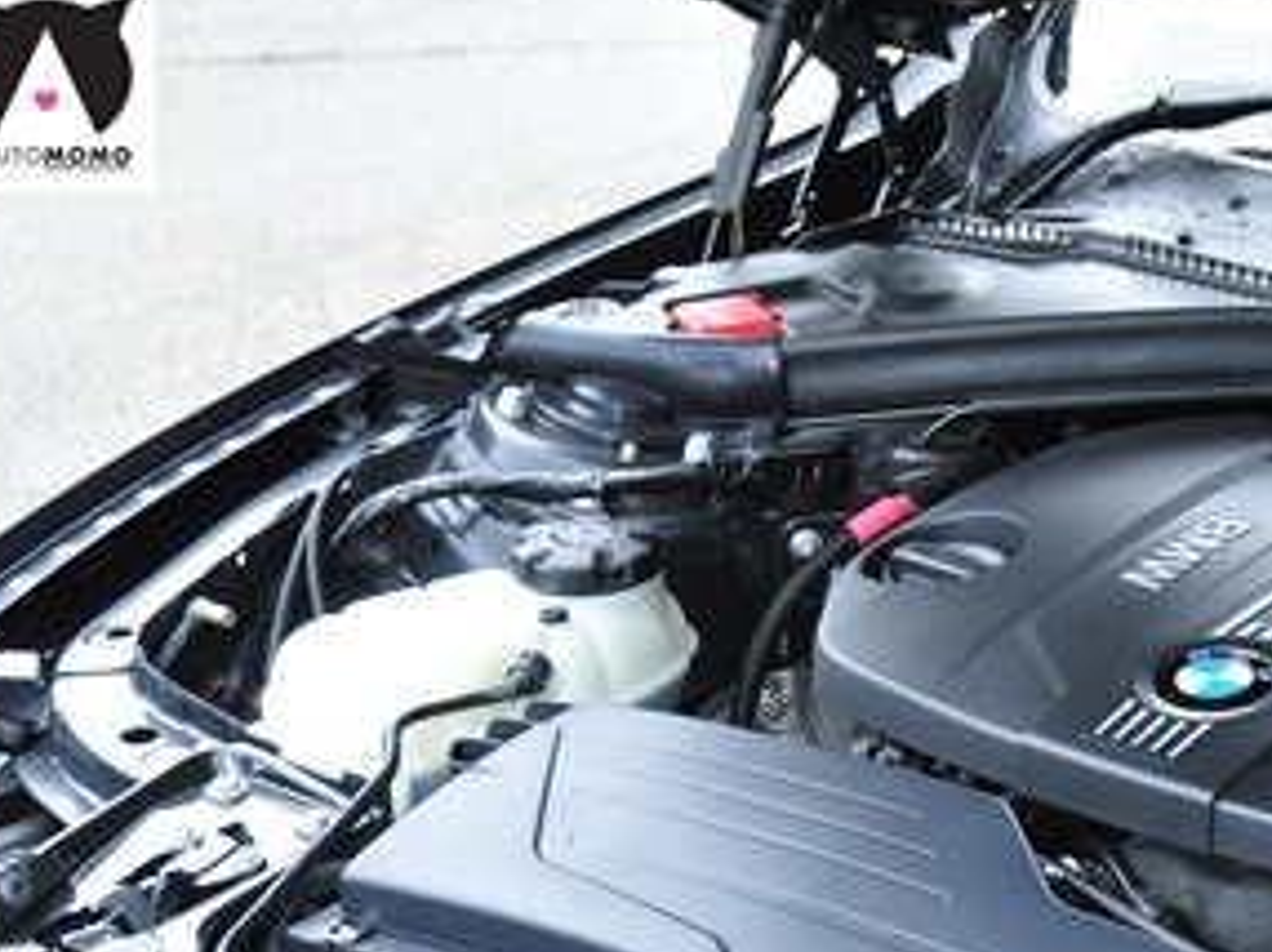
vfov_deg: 19.1
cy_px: 825
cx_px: 1223
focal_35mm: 76
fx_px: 2790
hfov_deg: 24.7
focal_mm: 26
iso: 1000
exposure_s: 1/80
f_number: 5
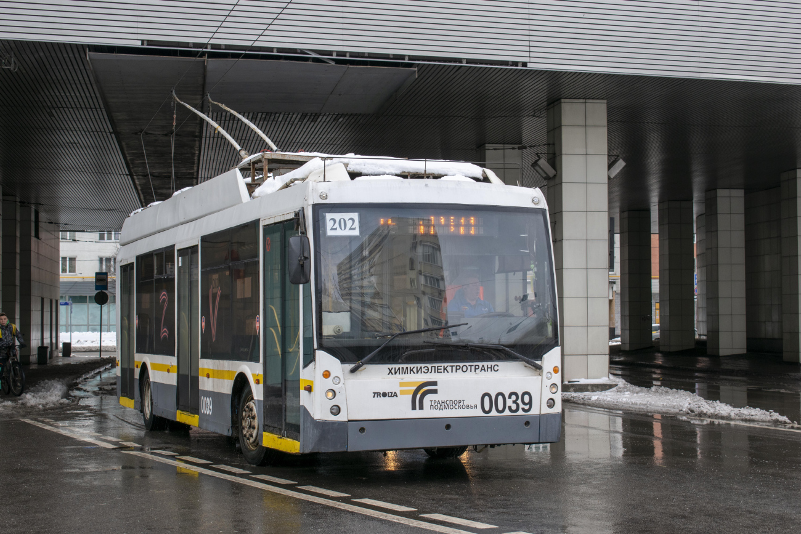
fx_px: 1335
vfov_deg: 22.6
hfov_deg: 33.4
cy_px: 267
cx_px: 400
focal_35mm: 60
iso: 200
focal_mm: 40
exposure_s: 1/250
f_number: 8
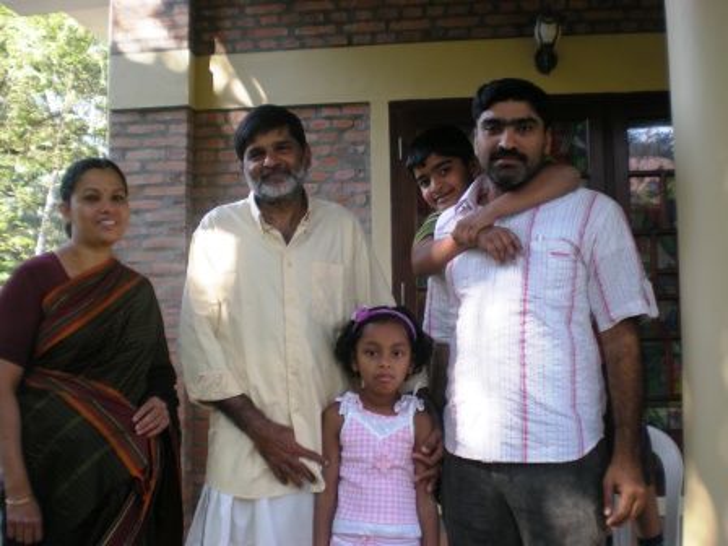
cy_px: 273
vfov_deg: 37.7
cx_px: 364
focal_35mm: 38
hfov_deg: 49.0
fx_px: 799
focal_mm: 6.3
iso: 72
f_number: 3.1
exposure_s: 1/59.7
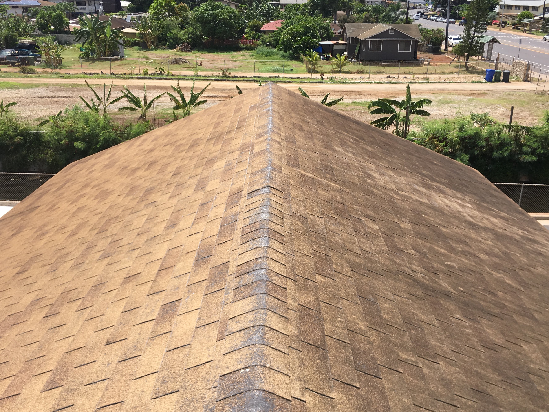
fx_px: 523
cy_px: 213
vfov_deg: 42.9
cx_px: 268
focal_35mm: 33
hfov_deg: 55.3
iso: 25
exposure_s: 1/1350
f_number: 2.2
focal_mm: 4.15
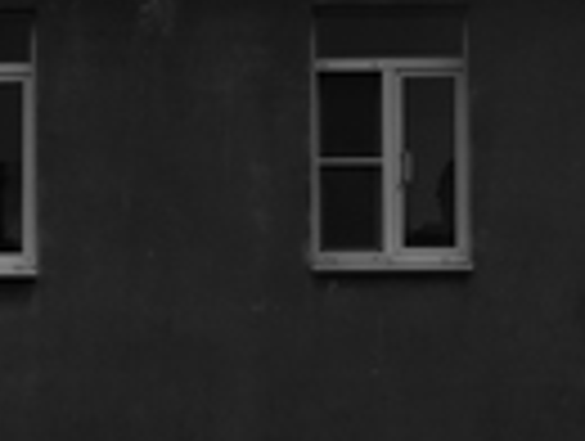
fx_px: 4786
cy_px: 749
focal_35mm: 283
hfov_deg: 6.7
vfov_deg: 5.2
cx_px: -657
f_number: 9
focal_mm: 35
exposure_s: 1/160
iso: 400
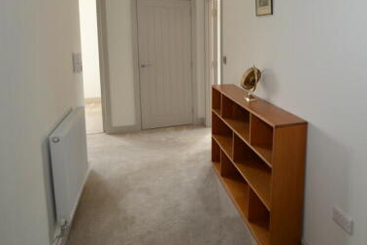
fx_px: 265
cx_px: 272
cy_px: 70
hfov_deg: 65.4
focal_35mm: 26
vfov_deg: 48.2
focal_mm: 10
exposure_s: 1/60
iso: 320
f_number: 4
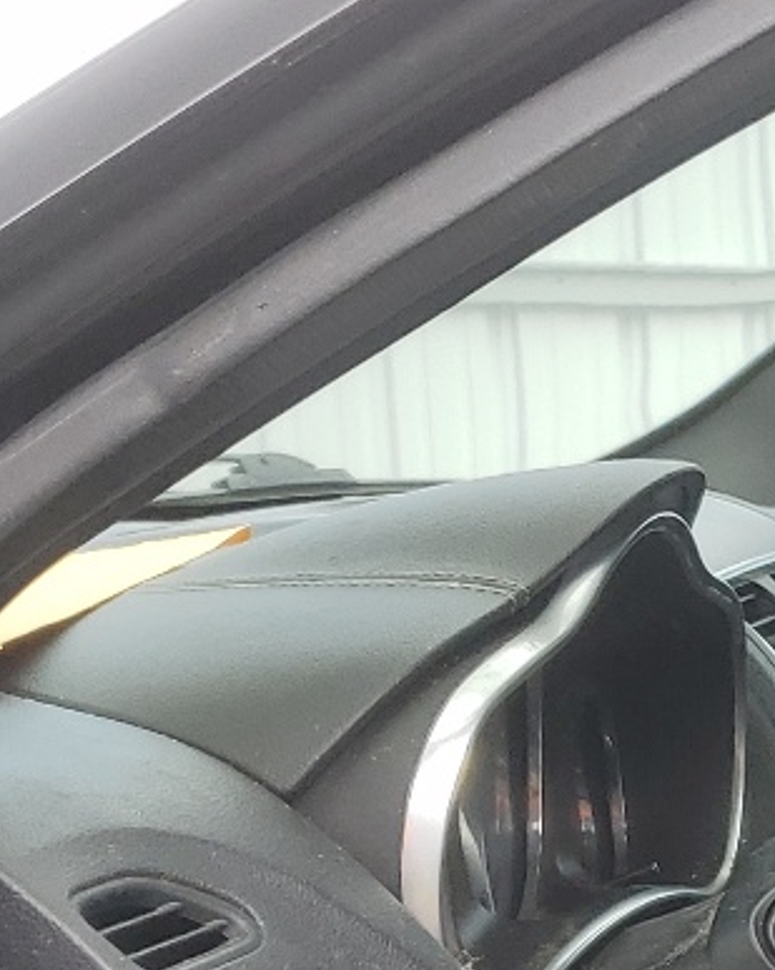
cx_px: 1502
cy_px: 1191
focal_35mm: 105
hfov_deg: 12.9
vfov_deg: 17.4
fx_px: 3014
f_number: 1.5
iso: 50
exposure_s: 1/435
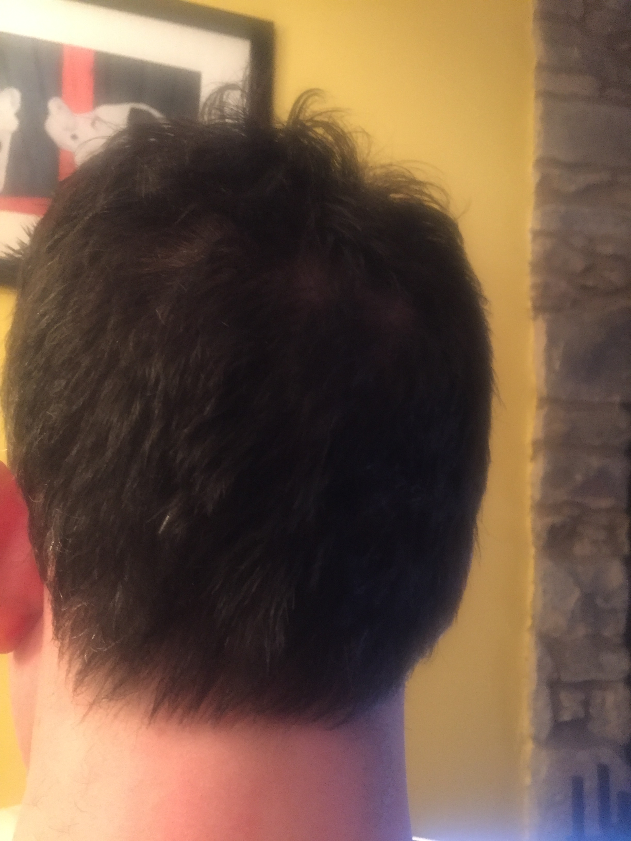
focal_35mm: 29
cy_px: 420
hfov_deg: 48.2
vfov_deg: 61.7
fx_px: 705
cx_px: 316
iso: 500
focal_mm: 4.15
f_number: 2.2
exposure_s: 1/17
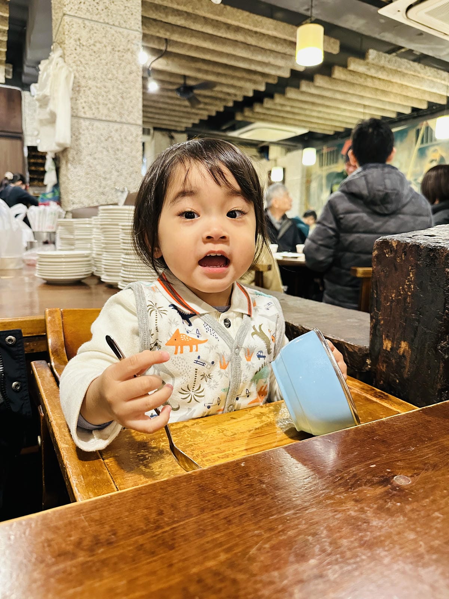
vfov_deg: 71.6
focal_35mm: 24
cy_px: 300
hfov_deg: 56.8
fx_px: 415
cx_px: 224
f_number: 1.78
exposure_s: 1/60
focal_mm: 6.86
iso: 640
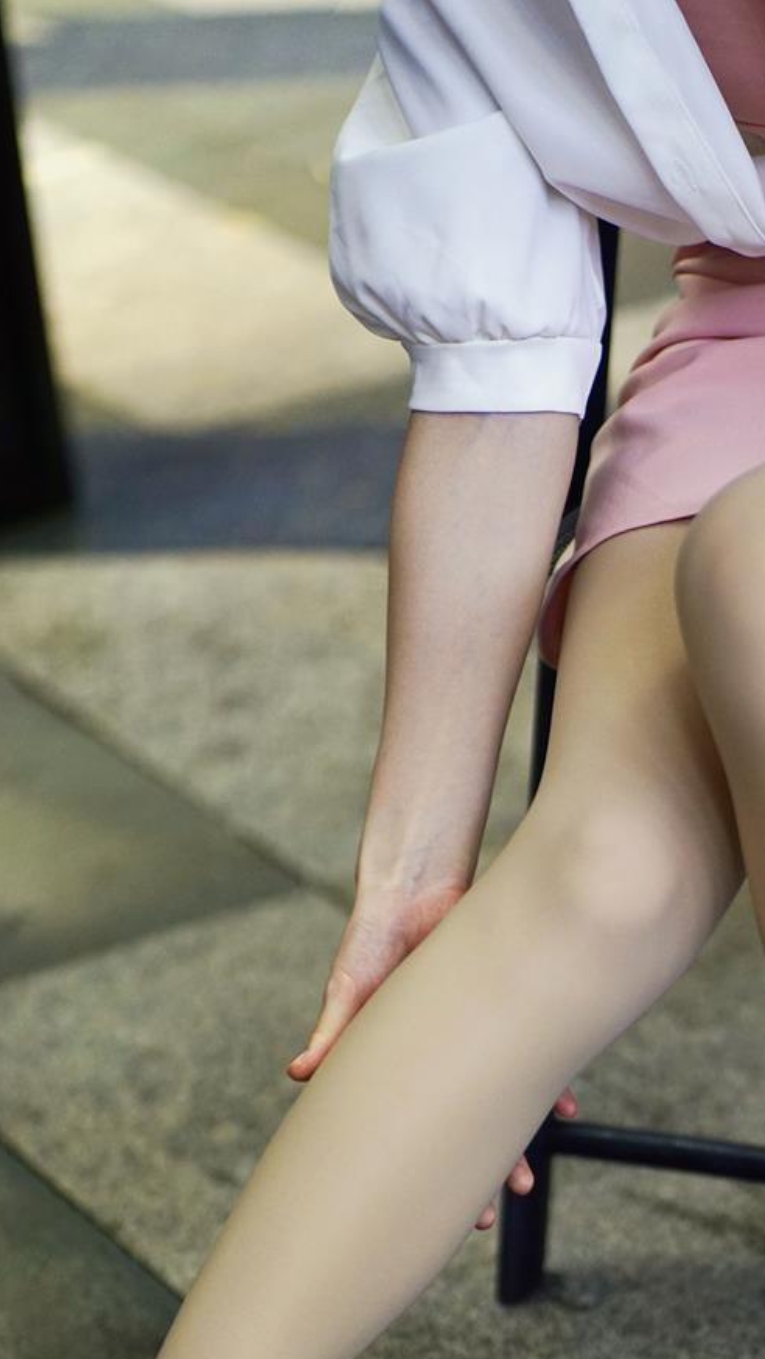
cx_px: 582
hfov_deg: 8.1
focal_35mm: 150
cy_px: 1043
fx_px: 5406
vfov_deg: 14.3
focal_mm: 85
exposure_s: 1/250
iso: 500
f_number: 1.8
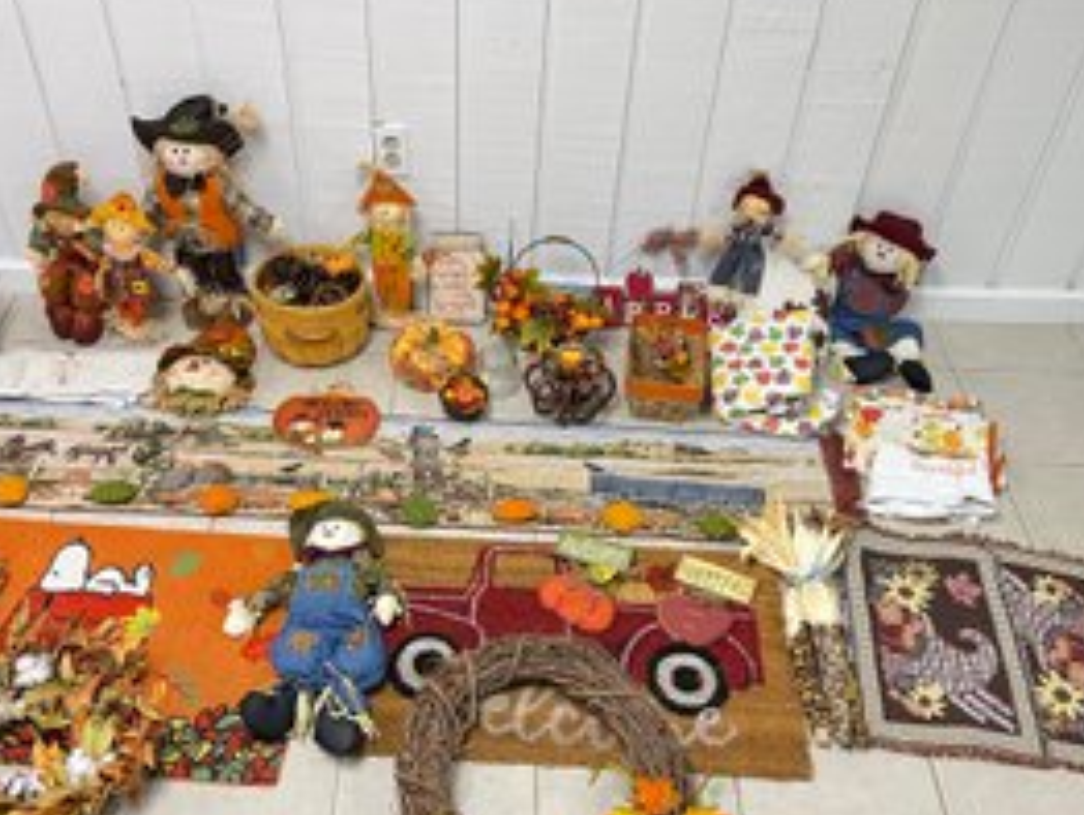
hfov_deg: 53.7
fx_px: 1066
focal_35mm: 34
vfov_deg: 41.6
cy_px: 503
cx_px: 470
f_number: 1.5
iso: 200
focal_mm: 5.7
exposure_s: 1/60
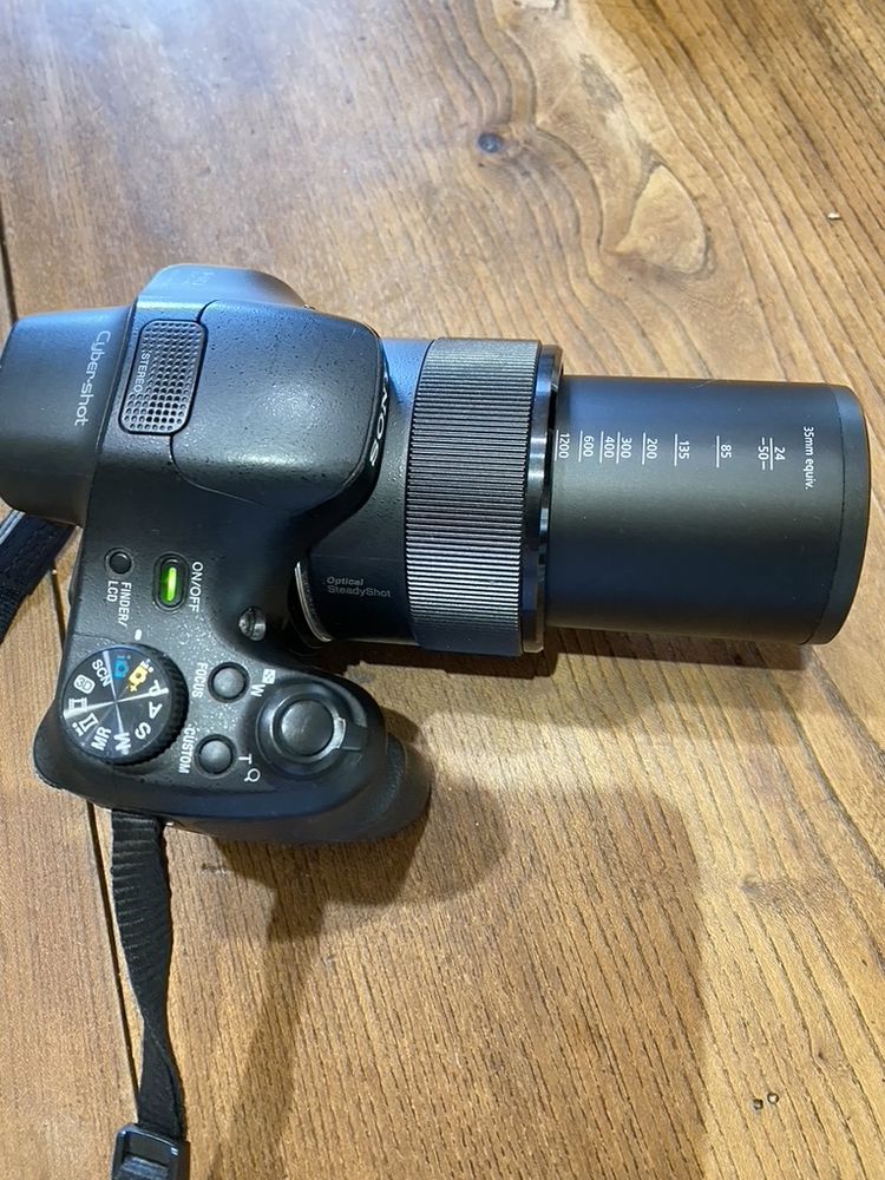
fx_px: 886
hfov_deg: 53.1
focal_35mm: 26
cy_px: 590
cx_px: 442
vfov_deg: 67.3
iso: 1250
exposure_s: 1/47
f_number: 1.8
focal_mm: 4.25
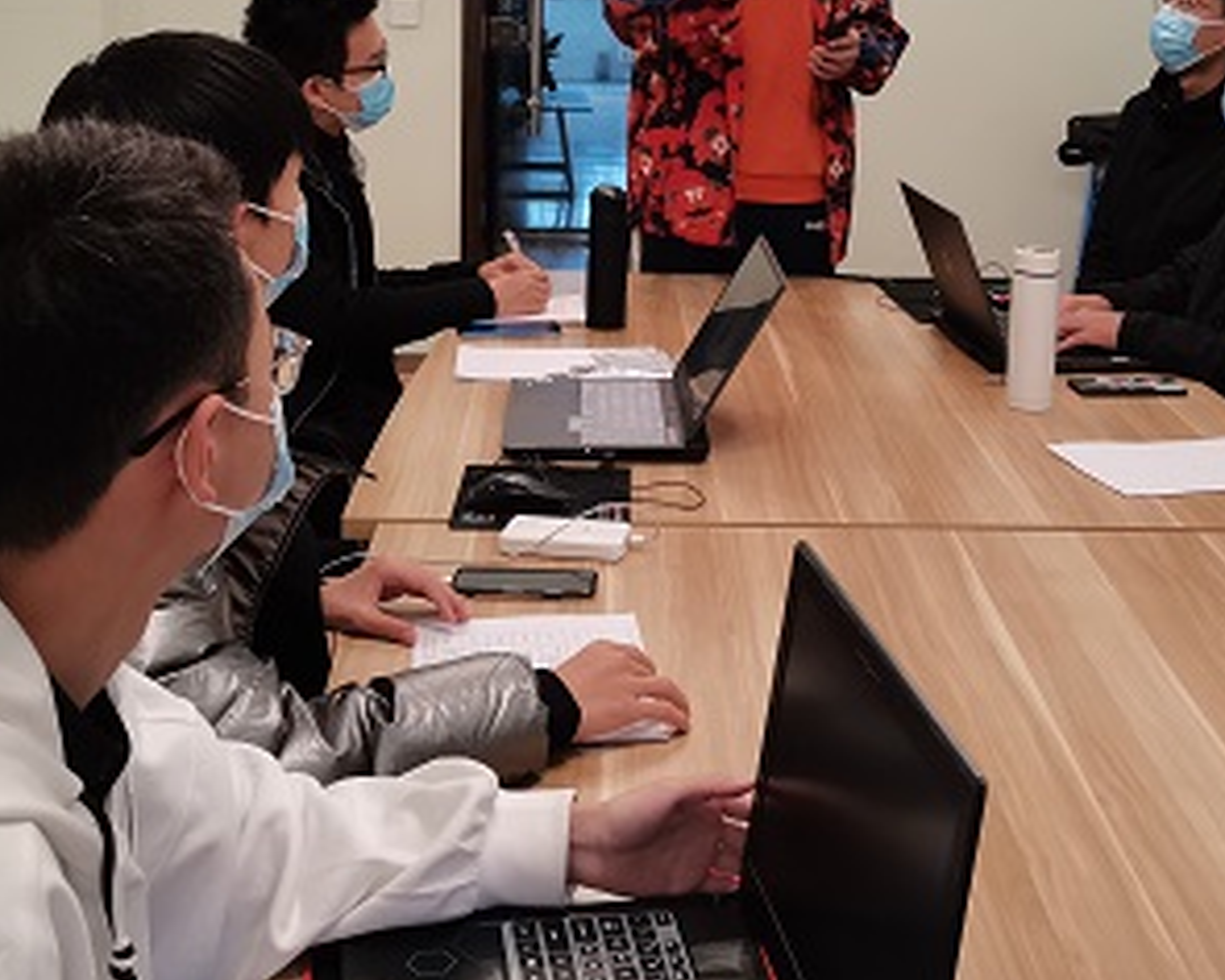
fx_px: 1994
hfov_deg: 34.1
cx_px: 718
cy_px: 203
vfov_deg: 27.1
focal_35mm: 55
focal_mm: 5.58
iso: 320
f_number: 1.8
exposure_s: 1/50
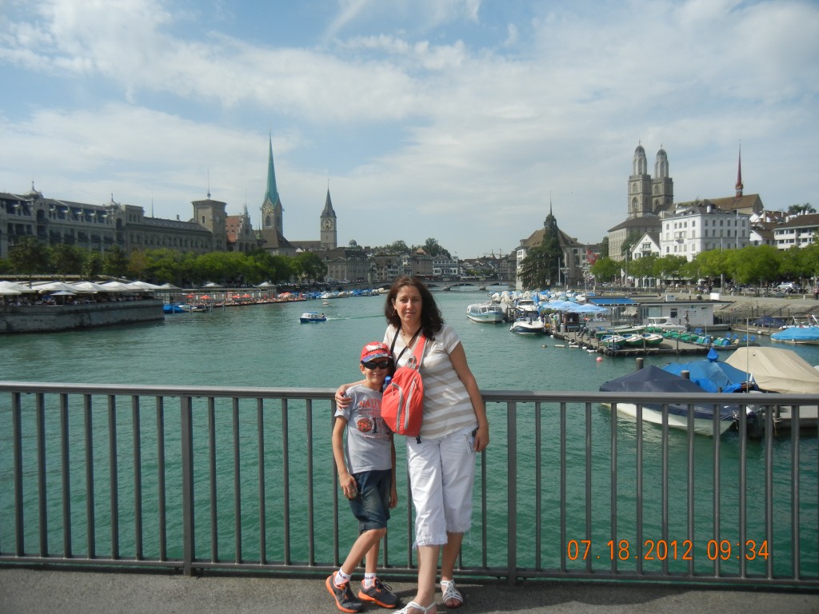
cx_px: 410
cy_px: 307
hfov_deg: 60.0
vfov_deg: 46.8
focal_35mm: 30
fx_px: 710
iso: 160
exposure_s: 1/489
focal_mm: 5.4
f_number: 7
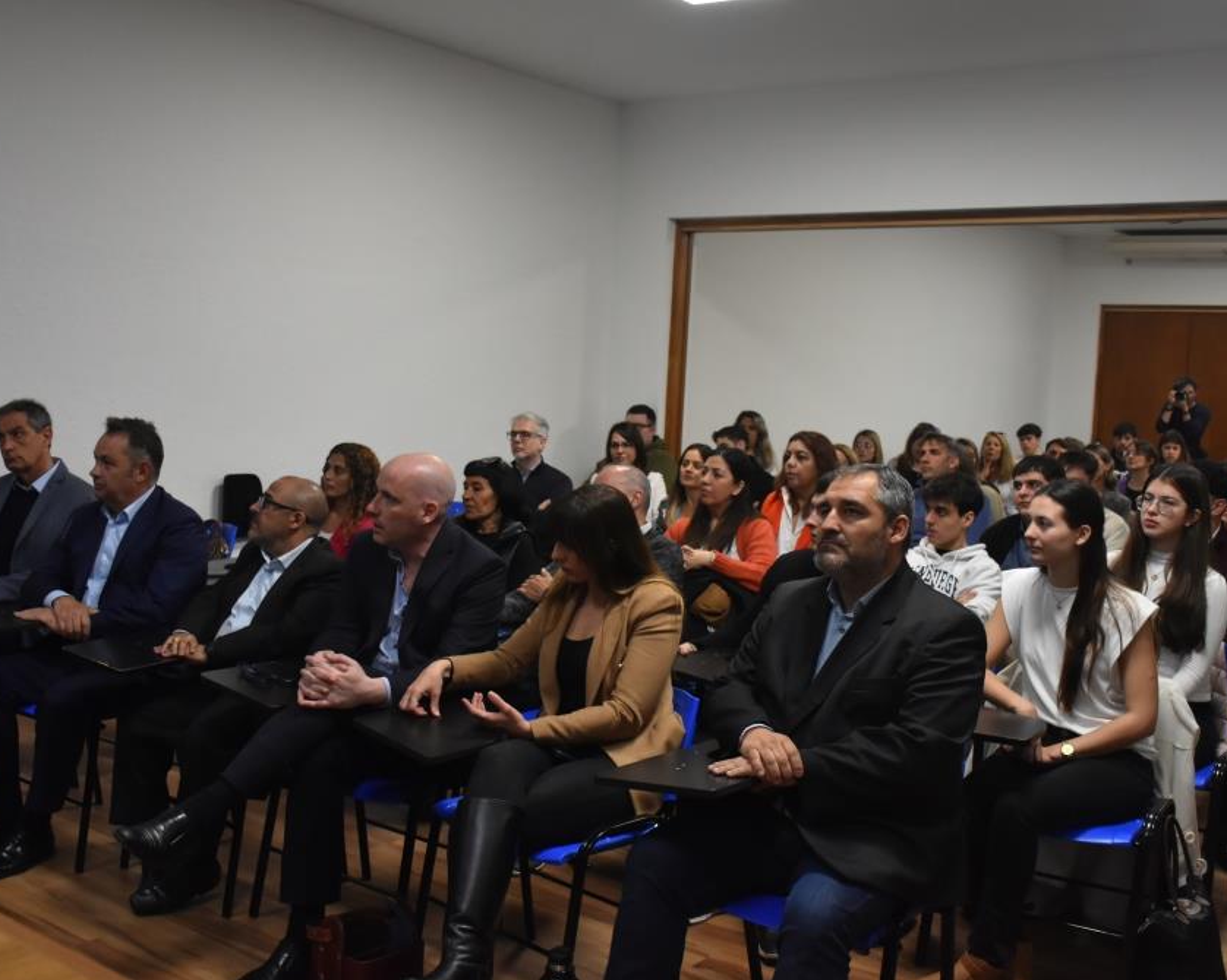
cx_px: 611
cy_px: 488
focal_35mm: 40
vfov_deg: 37.7
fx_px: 1437
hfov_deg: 46.2
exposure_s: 1/100
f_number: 5
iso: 1600
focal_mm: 23
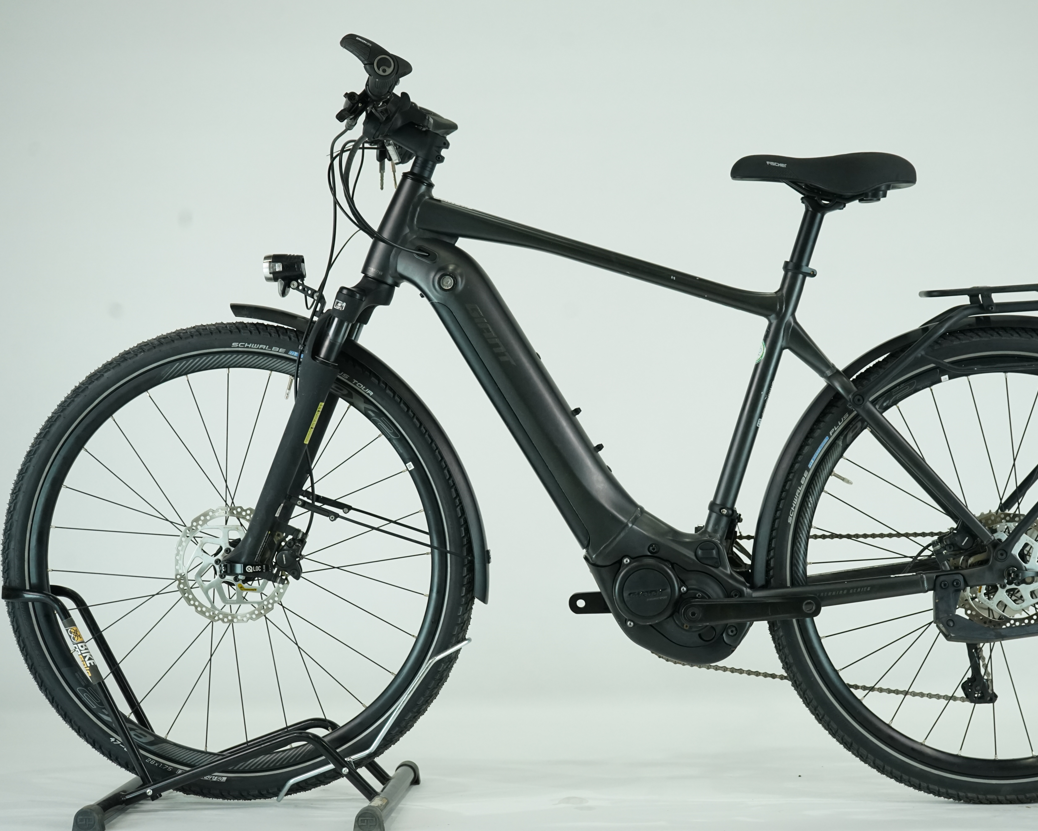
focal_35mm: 59
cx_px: 625
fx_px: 1812
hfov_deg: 31.9
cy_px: 415
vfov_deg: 25.8
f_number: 6.3
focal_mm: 52
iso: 1600
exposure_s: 1/200
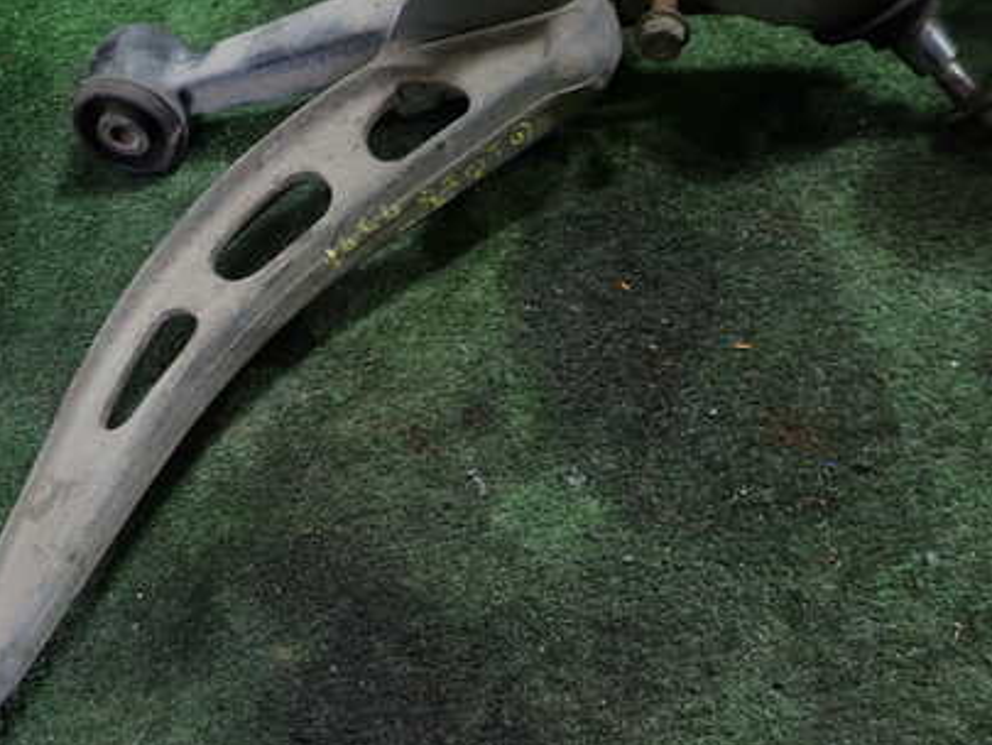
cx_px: 397
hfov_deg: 49.8
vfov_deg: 38.5
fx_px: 1061
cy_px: 292
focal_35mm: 37
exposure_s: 1/30
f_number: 2
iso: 200
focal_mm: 4.5
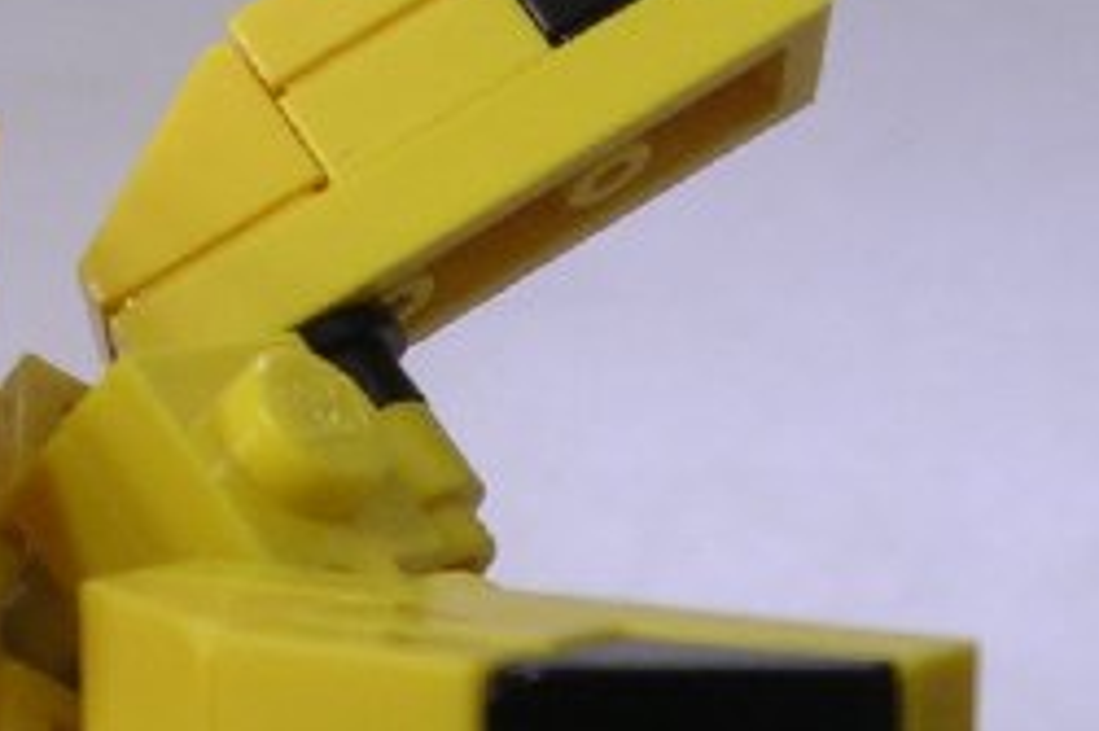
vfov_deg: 10.5
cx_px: 539
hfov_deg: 16.3
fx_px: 3844
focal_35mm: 126
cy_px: 1037
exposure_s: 1/13.8
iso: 100
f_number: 2.8
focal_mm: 5.8
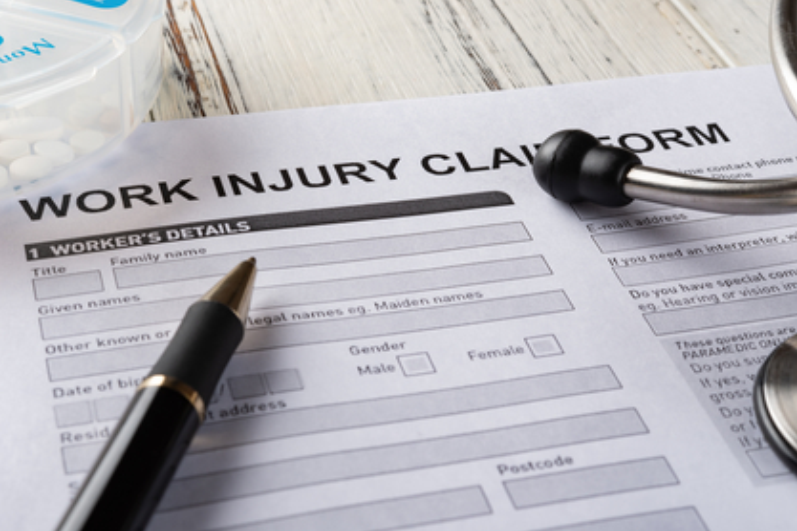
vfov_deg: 19.7
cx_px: 432
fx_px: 1527
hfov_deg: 29.2
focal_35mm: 69
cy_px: 266
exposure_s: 1/160
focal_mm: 60
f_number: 20
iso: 100
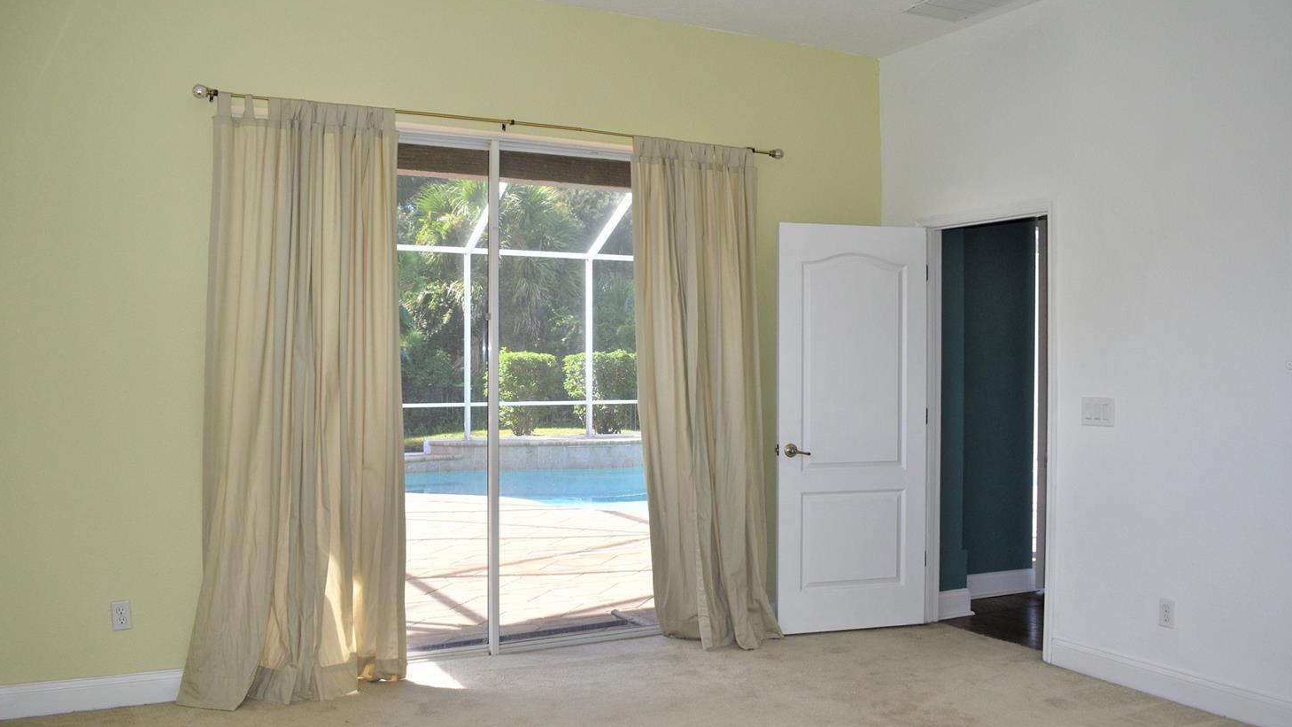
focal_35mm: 31
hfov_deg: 62.6
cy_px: 367
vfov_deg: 37.8
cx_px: 639
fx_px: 1062
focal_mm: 18
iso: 320
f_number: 5
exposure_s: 1/200
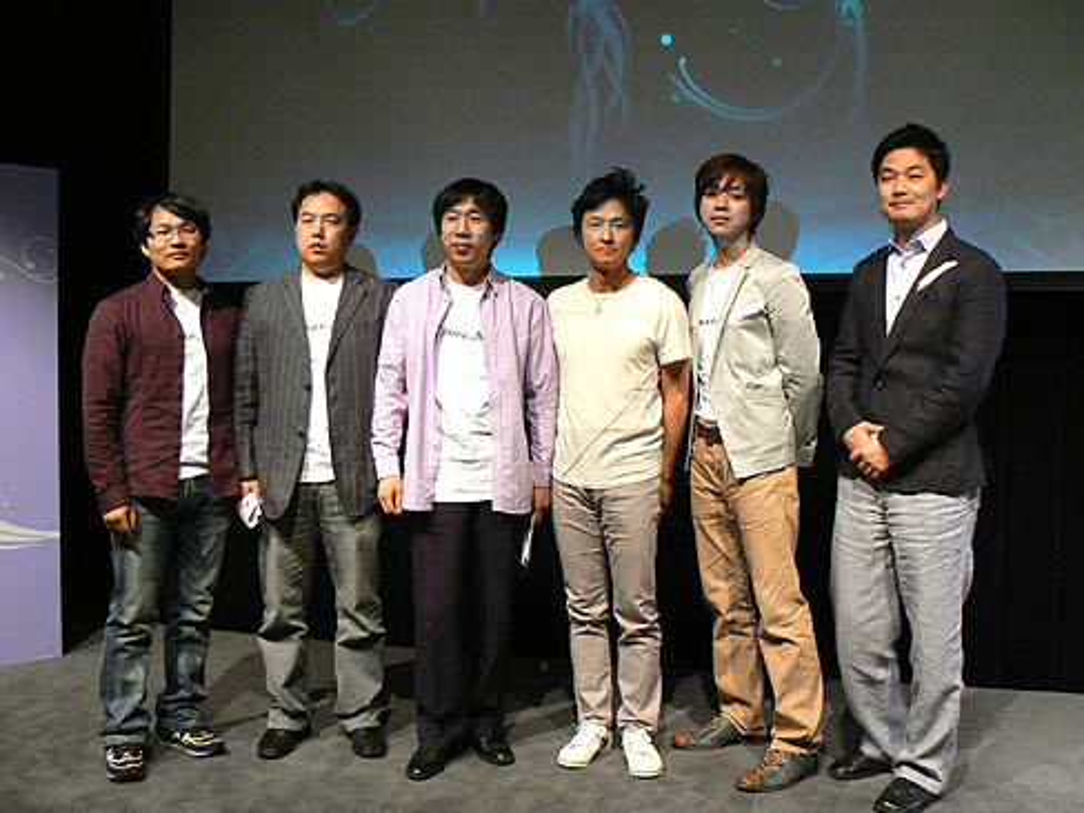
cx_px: 542
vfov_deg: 39.7
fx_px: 1127
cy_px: 406
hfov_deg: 51.4
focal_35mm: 36
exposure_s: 1/13
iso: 200
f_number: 2.8
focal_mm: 6
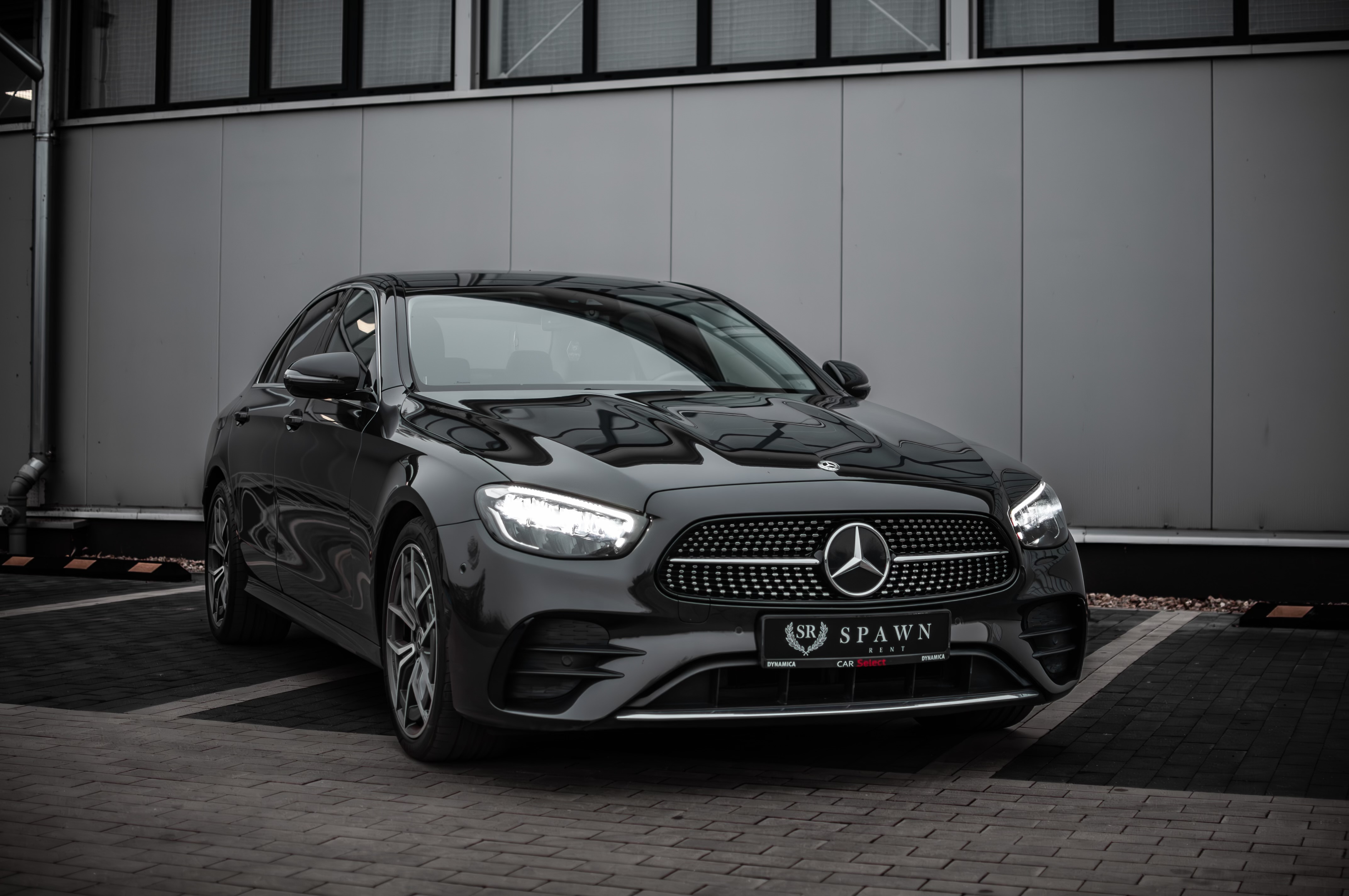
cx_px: 674
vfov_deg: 25.7
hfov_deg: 37.9
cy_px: 448
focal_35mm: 52
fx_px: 1965
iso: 500
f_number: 1.8
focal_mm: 35
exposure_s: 1/800
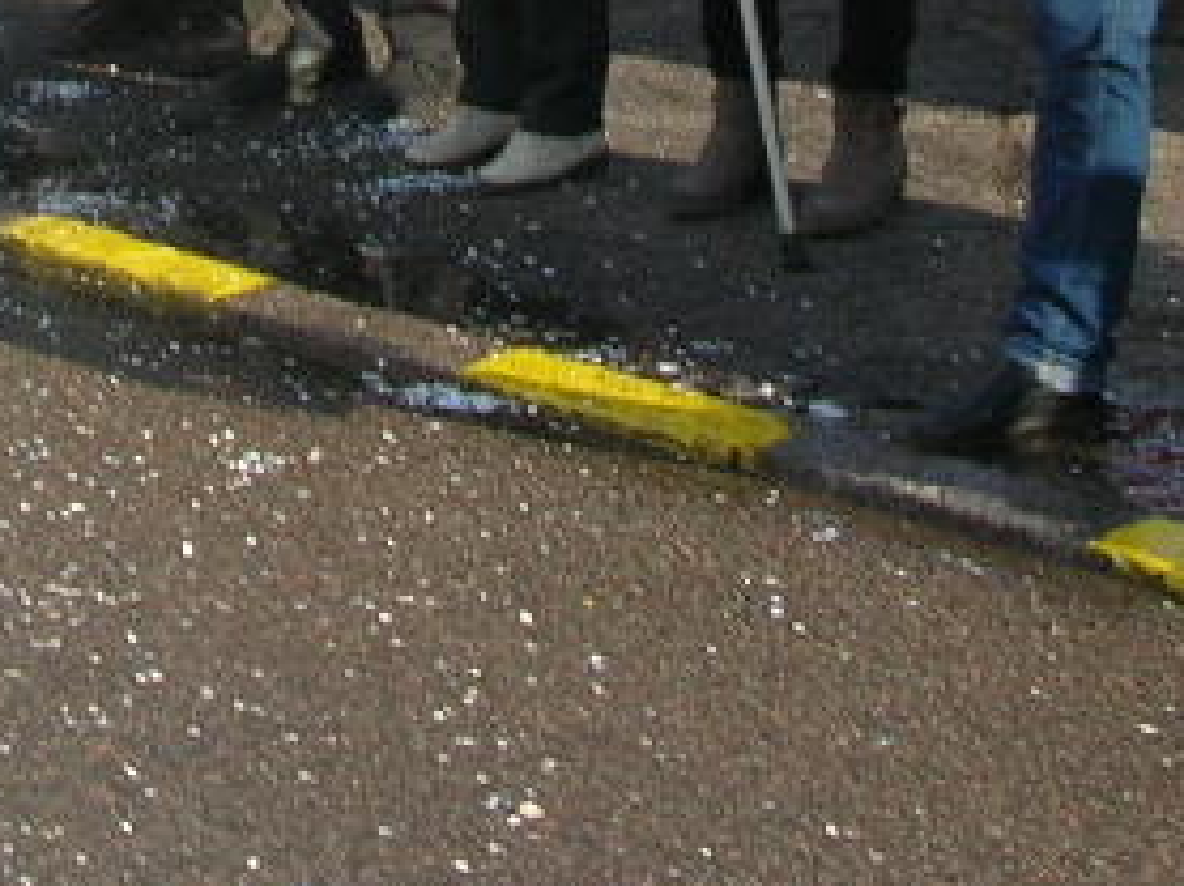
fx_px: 4408
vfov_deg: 10.8
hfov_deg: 15.2
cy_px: -652
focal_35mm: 129
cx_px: 311
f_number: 5.6
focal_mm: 5.8
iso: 50
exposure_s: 1/146
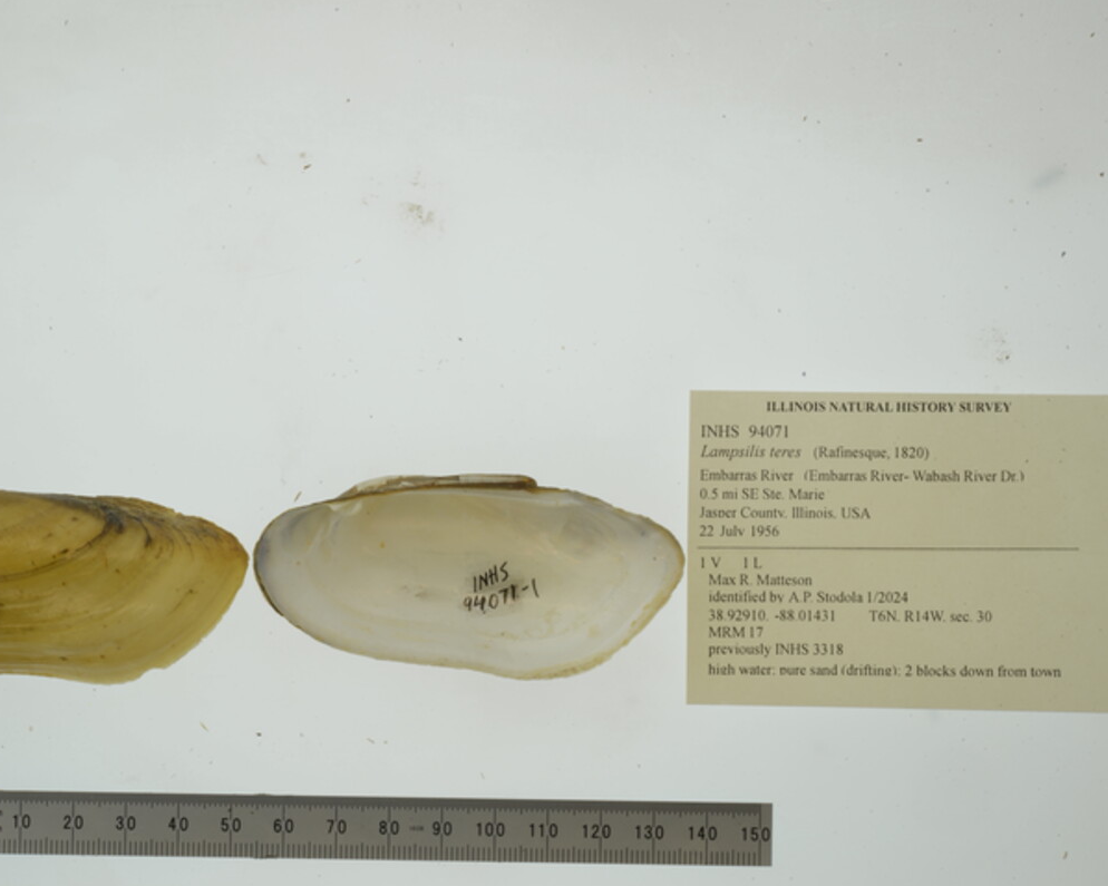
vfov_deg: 22.5
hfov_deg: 27.9
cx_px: 476
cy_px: 442
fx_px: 2230
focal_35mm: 68
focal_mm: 60
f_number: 32
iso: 100
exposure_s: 1/13
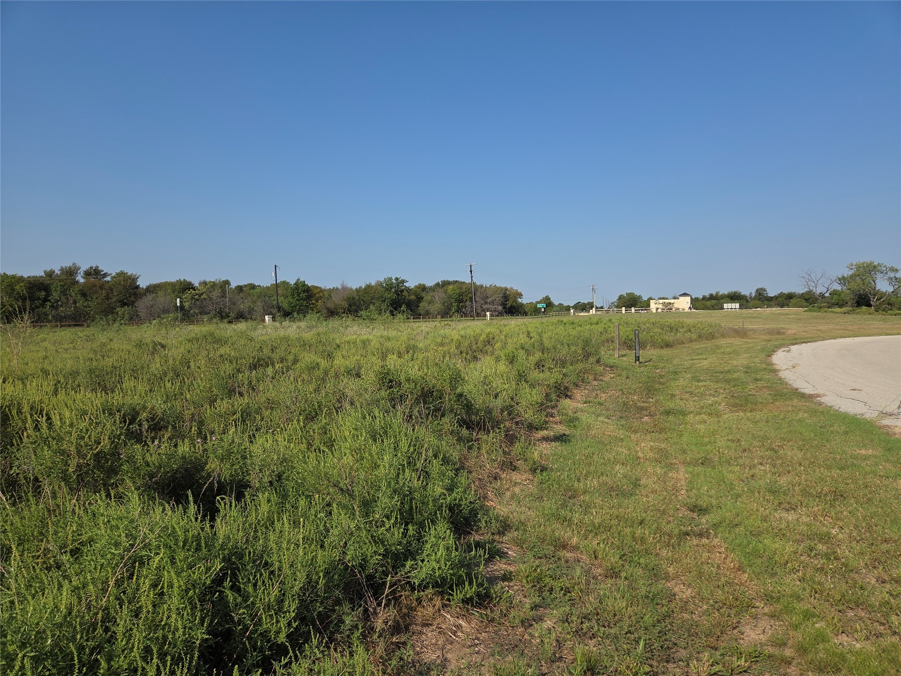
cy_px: 338
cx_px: 450
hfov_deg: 73.9
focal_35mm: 23
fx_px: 599
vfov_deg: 58.9
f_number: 1.8
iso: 80
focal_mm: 5.4
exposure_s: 1/7075
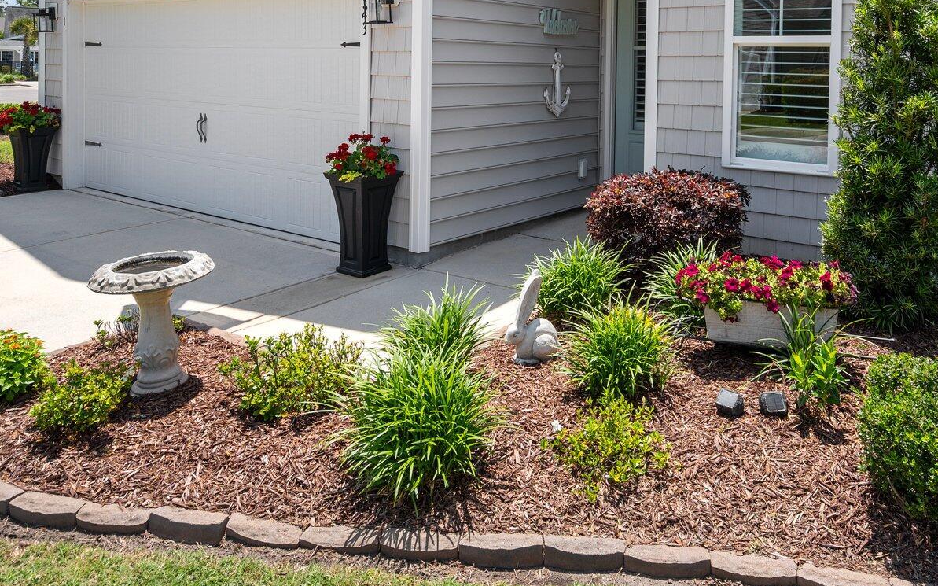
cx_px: 566
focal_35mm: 28
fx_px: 716
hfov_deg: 65.8
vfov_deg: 41.2
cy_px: 65
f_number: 4
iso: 200
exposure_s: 1/1250
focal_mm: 16
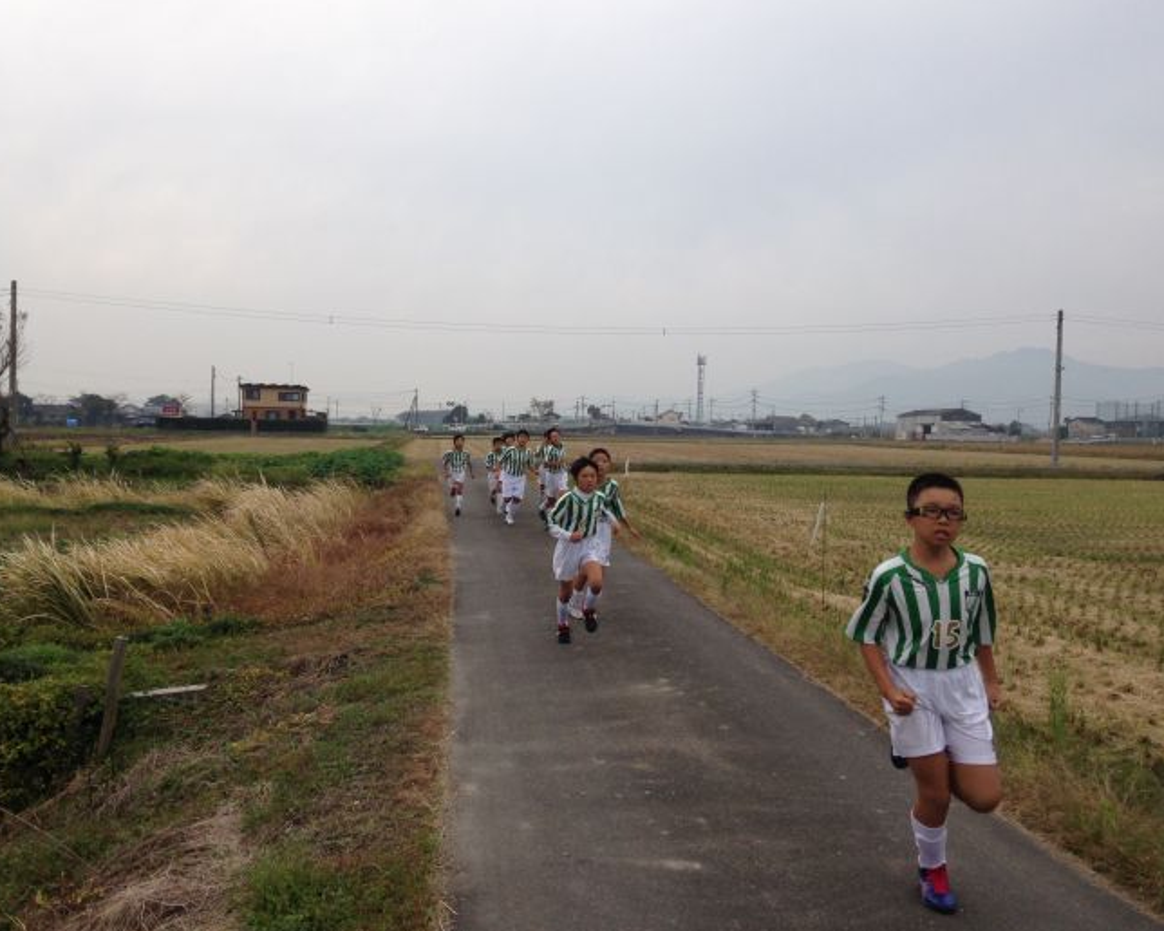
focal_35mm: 35
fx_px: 1206
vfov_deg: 42.2
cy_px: 464
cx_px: 613
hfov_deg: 51.5
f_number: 2.4
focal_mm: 4.12
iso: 50
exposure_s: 1/797
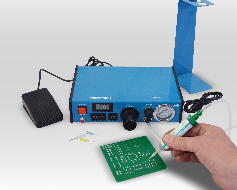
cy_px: 87
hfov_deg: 37.3
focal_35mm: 50
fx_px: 351
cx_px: 134
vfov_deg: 30.2
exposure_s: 1/100
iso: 400
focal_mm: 26
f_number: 5
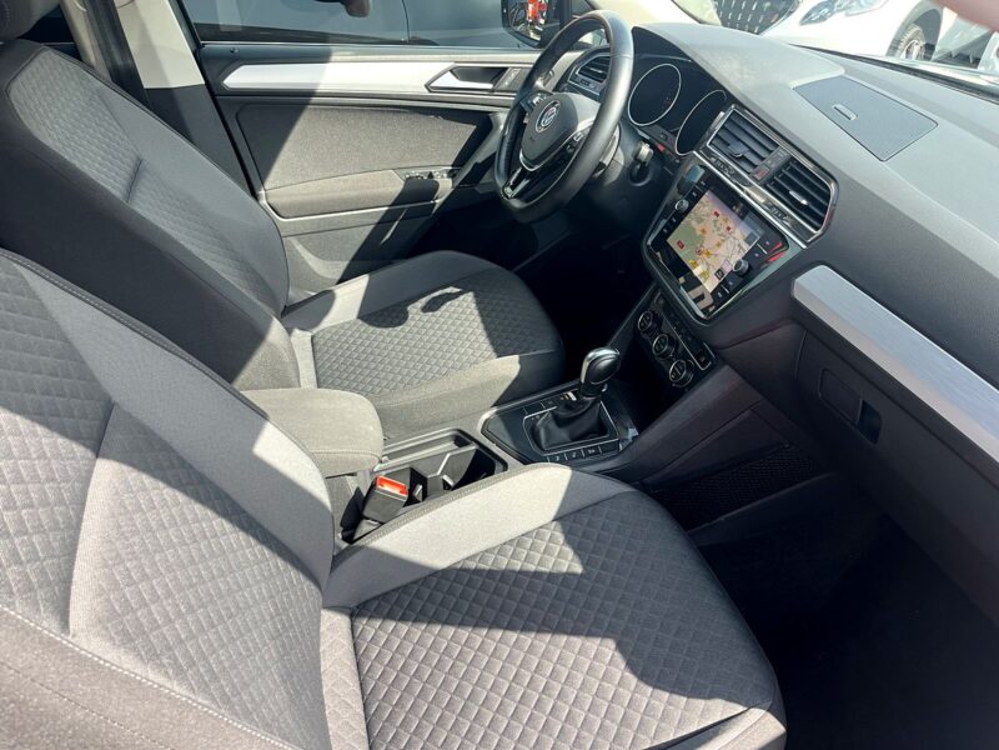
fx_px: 750
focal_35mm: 26
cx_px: 500
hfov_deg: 67.3
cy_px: 375
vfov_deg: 53.1
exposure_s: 1/252
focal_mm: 5.1
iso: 40
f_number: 1.6
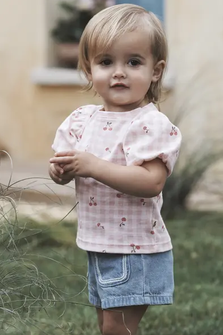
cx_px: 81
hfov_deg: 7.5
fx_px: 1700
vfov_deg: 11.2
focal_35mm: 183
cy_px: 142
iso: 400
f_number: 5.6
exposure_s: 1/200
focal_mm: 140
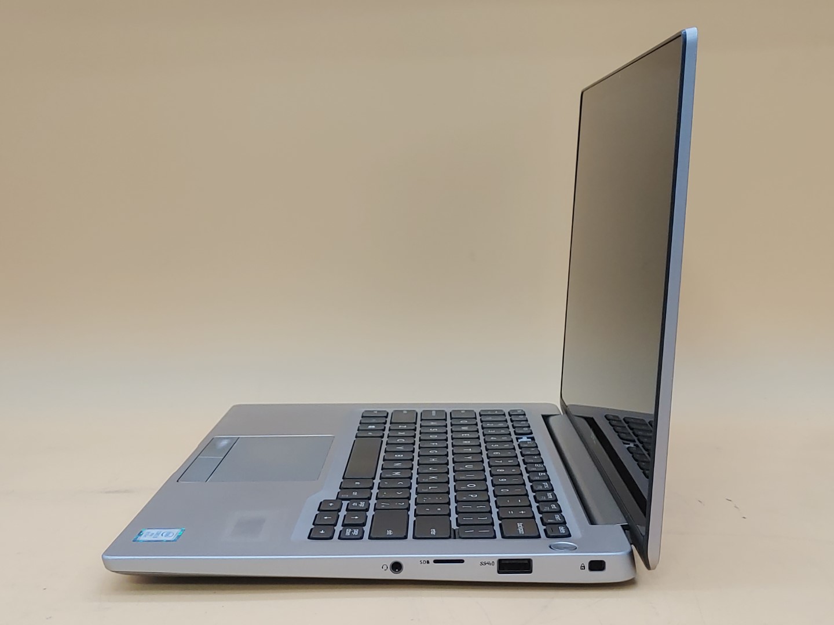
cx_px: 417
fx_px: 1108
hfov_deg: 41.2
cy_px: 312
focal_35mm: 46
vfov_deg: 31.5
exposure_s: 1/120
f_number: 1.8
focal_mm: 4.36
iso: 100
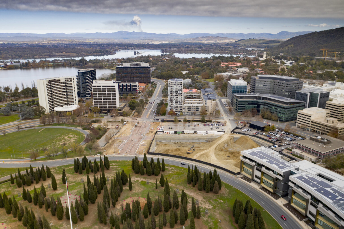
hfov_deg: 65.5
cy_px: 114
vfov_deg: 46.4
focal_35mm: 28
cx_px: 172
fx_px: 267
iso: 100
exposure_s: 1/50
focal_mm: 10.26
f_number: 3.2
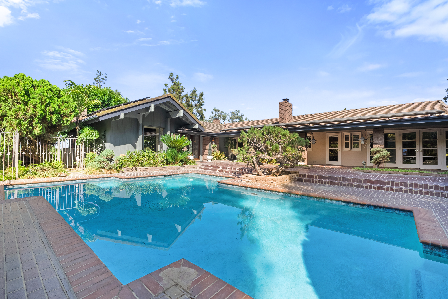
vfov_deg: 73.8
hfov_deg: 96.7
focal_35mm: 16
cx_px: 224
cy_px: 150
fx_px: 199
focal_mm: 16
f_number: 10
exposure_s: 1/25
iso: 100
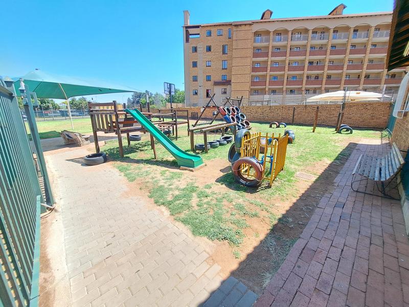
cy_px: 154
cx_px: 204
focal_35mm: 13
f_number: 2.2
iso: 50
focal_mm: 1.74
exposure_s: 1/405
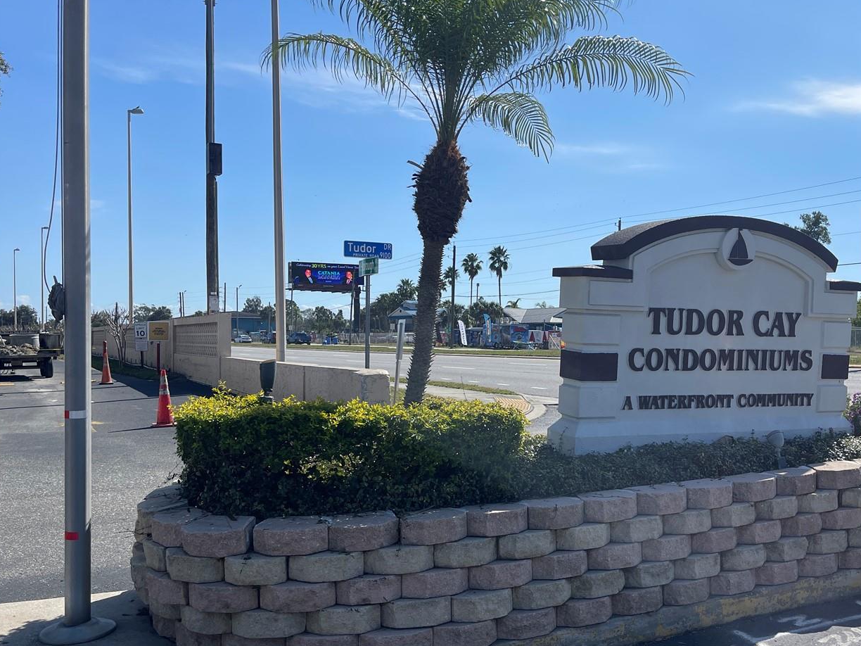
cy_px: 348
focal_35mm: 34
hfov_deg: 53.6
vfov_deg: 41.8
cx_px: 519
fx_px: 846
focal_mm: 5.1
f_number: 1.6
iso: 50
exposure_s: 1/7937
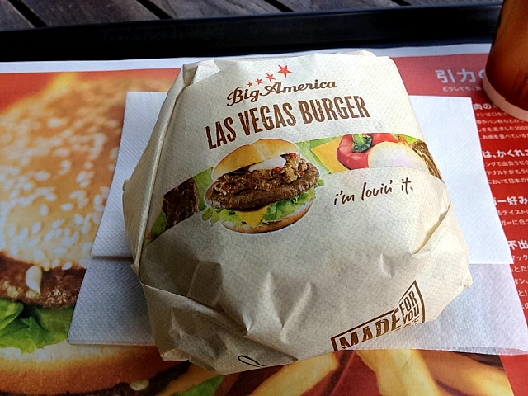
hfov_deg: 52.6
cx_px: 264
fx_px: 534
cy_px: 198
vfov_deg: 40.7
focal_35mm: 35
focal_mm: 4.28
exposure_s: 1/273
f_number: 2.4
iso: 64
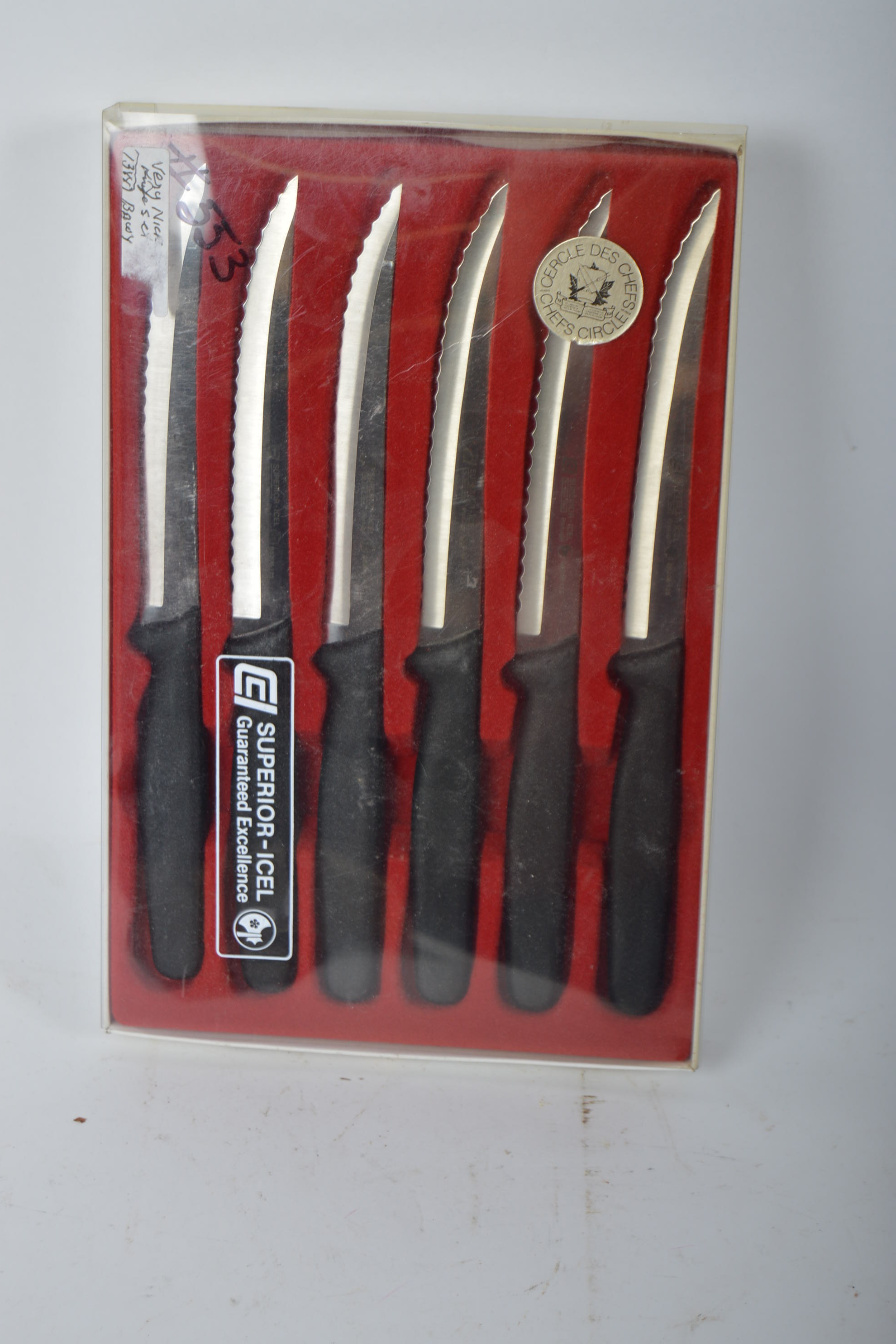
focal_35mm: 84
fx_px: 3117
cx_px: 447
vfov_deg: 24.3
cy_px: 670
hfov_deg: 16.4
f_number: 5.6
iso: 100
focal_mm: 55
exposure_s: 1/160
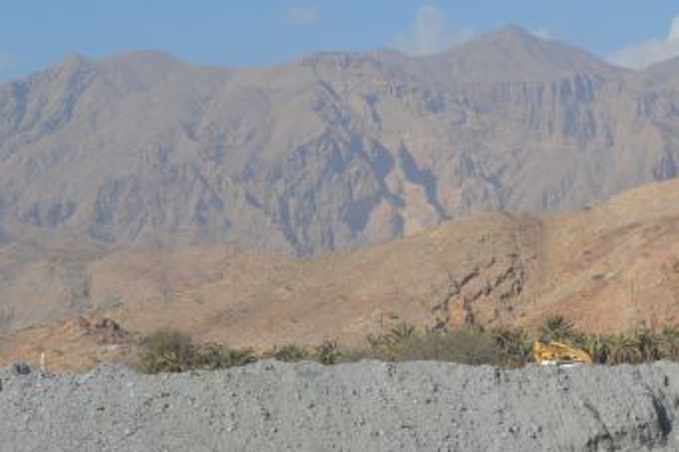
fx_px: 2206
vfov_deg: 11.7
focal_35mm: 117
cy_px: 250
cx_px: 956
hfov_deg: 16.3
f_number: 10
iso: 100
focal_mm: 26
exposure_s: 1/400
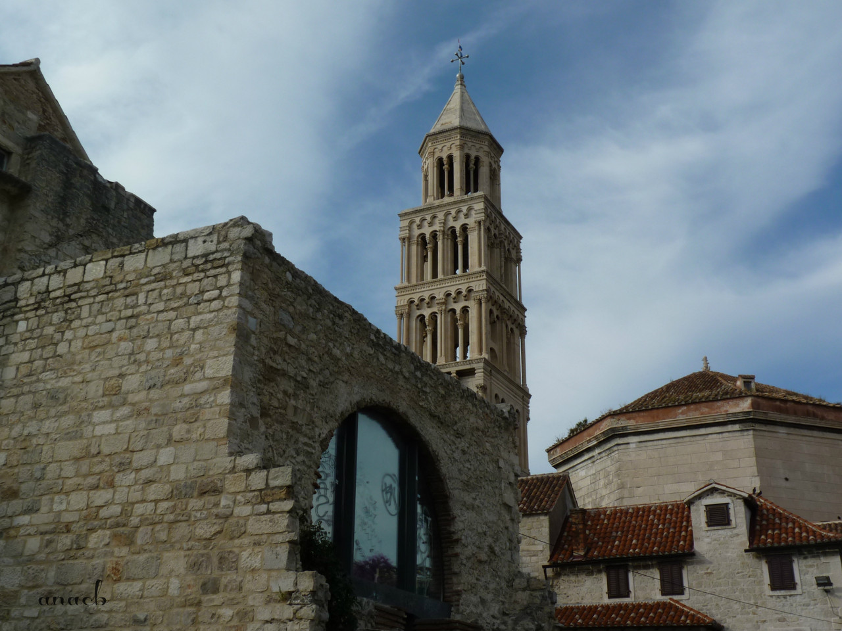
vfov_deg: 36.0
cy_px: 316
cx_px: 421
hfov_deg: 46.8
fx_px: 973
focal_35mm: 40
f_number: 5.6
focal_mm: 7.1
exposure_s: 1/400
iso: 80
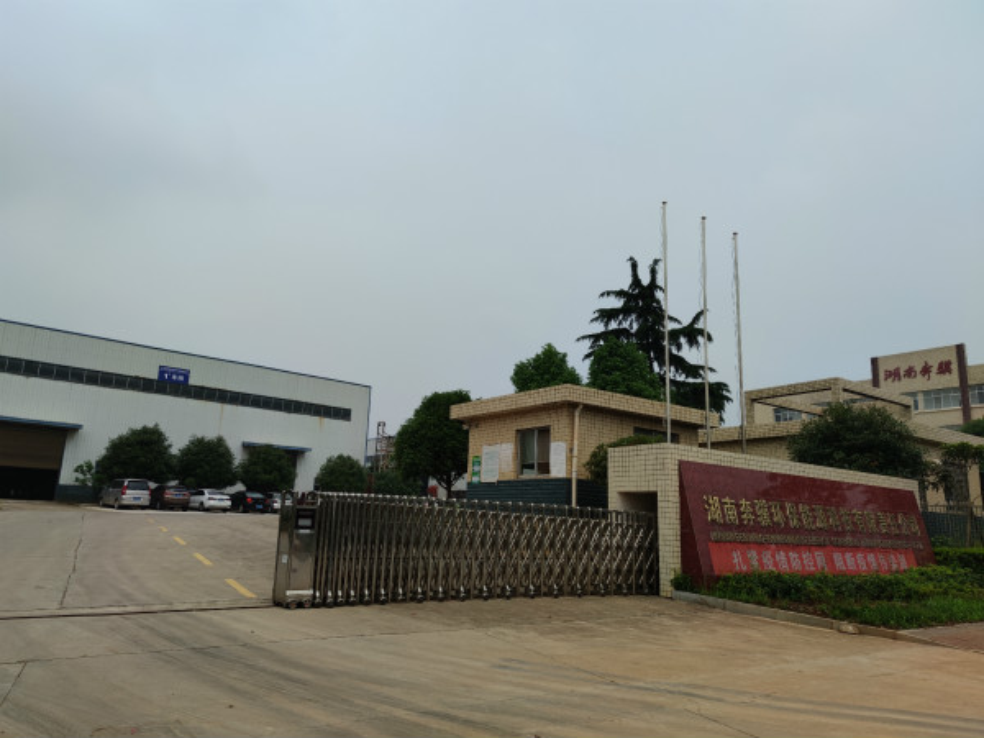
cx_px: 492
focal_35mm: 24
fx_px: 682
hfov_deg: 71.6
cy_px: 369
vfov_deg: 56.8
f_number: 1.69
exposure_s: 1/2816
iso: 50
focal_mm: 6.72
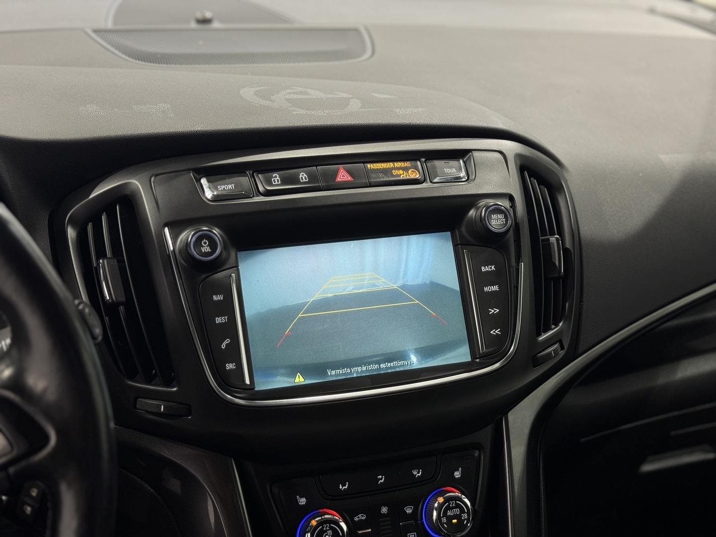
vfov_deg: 30.3
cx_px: 358
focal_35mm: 48
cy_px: 268
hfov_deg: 39.7
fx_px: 993
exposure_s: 1/50
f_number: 1.78
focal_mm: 6.76
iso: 80
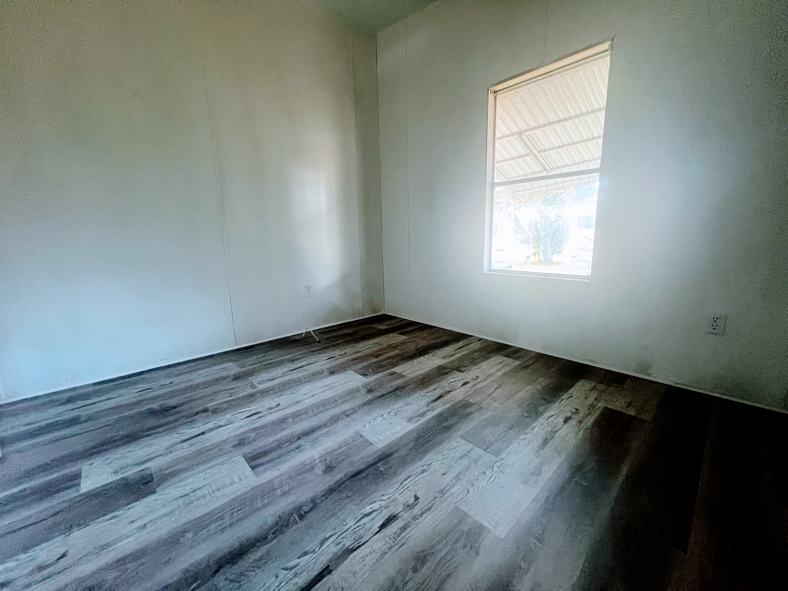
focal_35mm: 13
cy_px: 296
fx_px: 296
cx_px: 394
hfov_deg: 106.2
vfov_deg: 89.9
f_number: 1.8
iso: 400
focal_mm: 1.57
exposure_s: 1/60
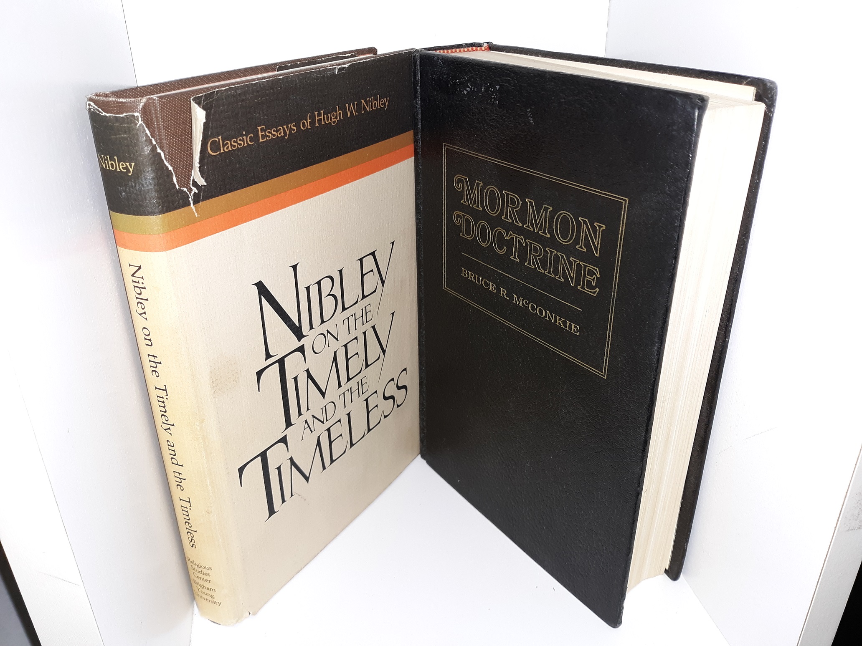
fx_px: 697
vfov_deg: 49.7
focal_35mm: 28
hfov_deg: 63.4
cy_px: 323
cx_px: 431
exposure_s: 1/60
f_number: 1.7
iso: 50
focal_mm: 3.7
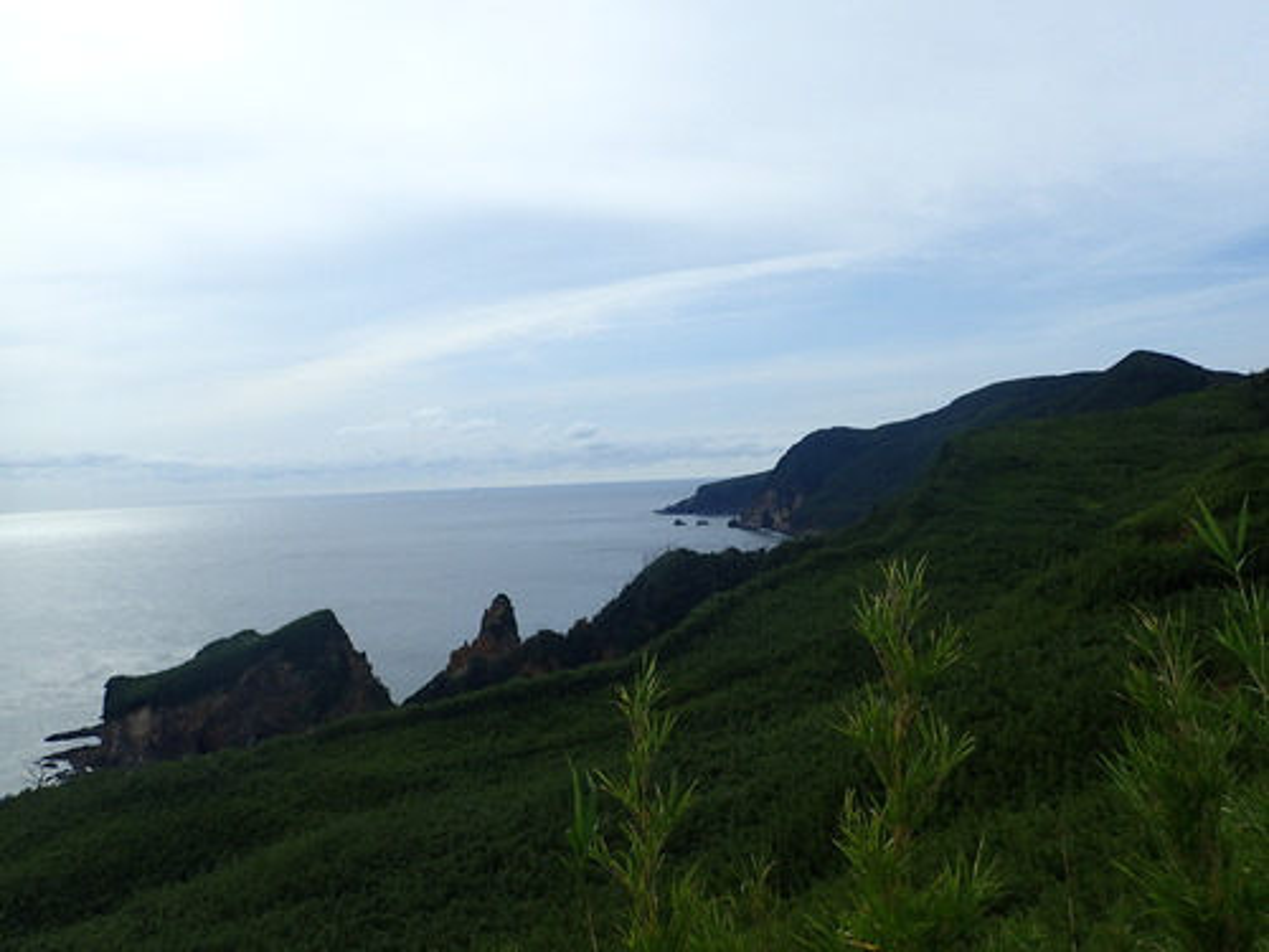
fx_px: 916
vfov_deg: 54.9
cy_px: 476
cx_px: 634
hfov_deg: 69.4
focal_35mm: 25
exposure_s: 1/320
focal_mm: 4.5
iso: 100
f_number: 8
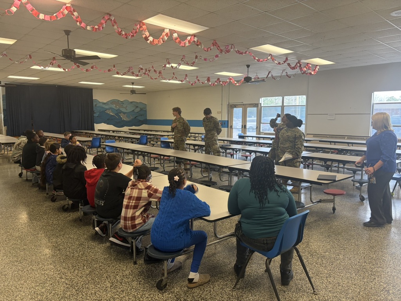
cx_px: 200
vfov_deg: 53.1
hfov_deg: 67.3
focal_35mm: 26
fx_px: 301
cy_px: 150
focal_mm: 5.96
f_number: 1.6
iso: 125
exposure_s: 1/60
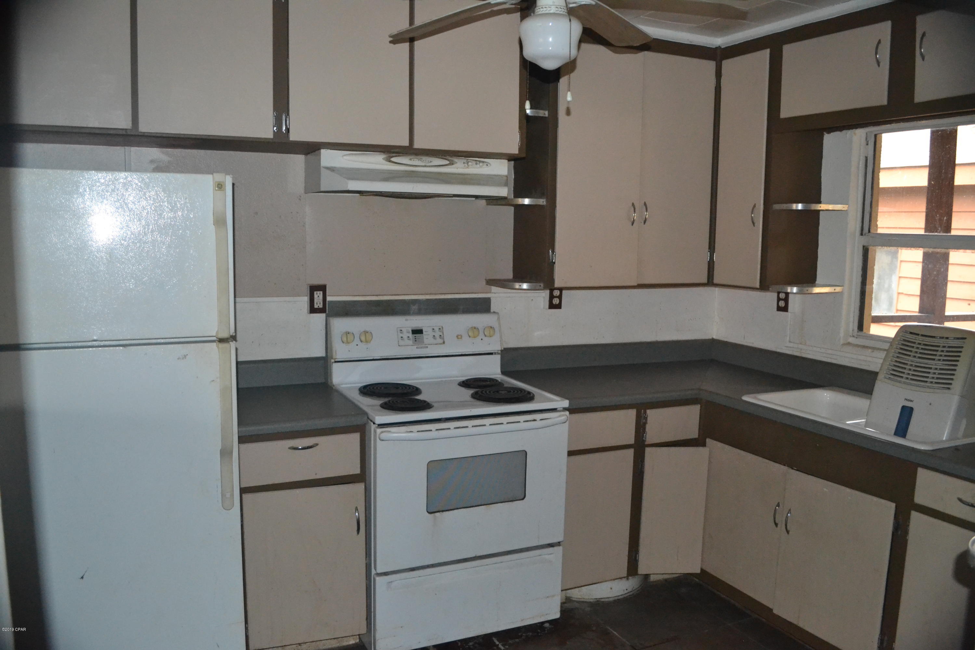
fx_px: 731
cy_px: 325
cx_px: 488
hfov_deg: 67.4
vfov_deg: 47.9
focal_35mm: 27
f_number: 3.5
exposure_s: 1/60
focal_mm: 18
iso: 3200
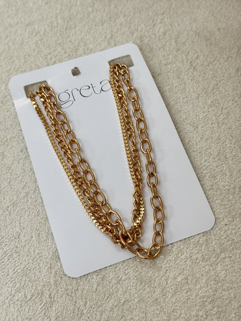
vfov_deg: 39.6
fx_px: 445
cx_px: 120
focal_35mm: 48
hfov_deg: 30.3
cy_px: 160
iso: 200
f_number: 1.78
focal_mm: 6.76
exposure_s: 1/50
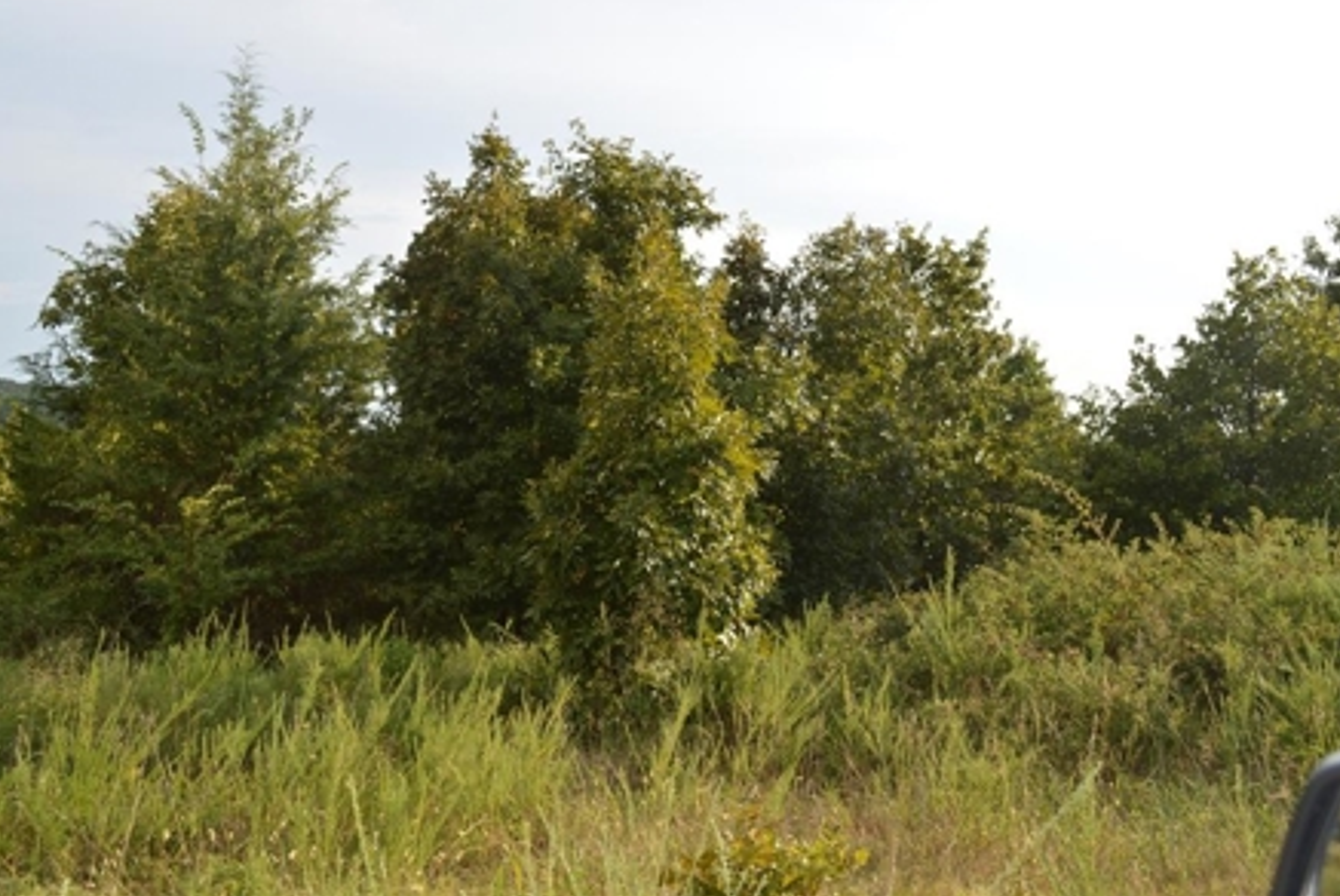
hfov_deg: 51.9
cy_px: 440
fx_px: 1378
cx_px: 659
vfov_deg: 36.0
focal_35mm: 37
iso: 100
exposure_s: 1/200
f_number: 6.3
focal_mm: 24
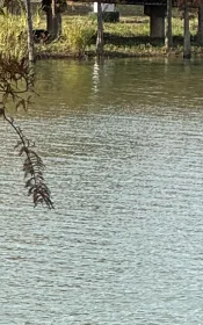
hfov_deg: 3.1
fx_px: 3718
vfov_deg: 5.0
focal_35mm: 420
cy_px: 183
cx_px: 480
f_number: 2.8
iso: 25
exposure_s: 1/637
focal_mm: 9
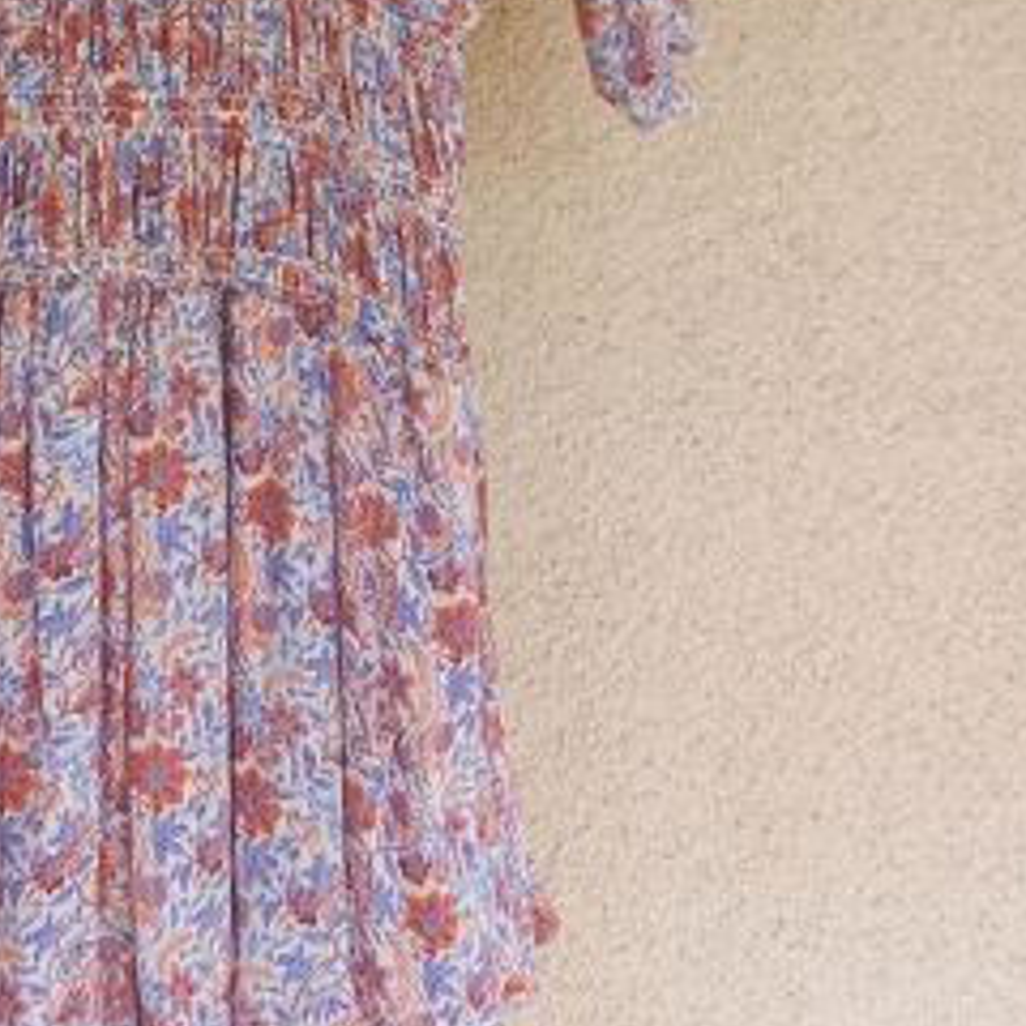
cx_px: 56
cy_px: 73
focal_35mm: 59
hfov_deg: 27.7
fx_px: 1978
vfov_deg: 27.8
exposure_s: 1/50
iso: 50
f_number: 1.8
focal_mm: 4.65
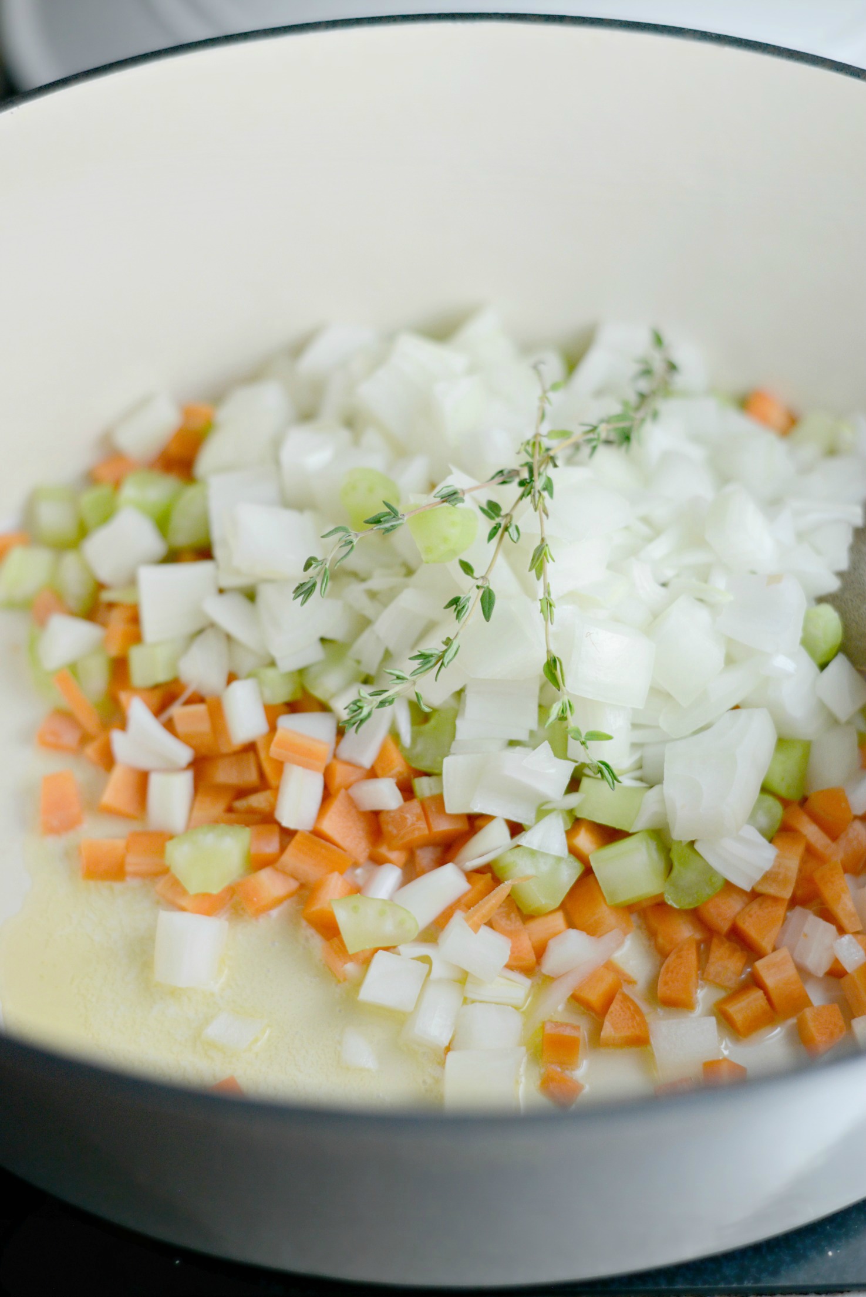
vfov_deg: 39.6
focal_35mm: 50
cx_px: 433
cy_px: 648
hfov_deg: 27.0
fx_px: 1803
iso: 1100
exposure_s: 1/800
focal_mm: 50
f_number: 2.5
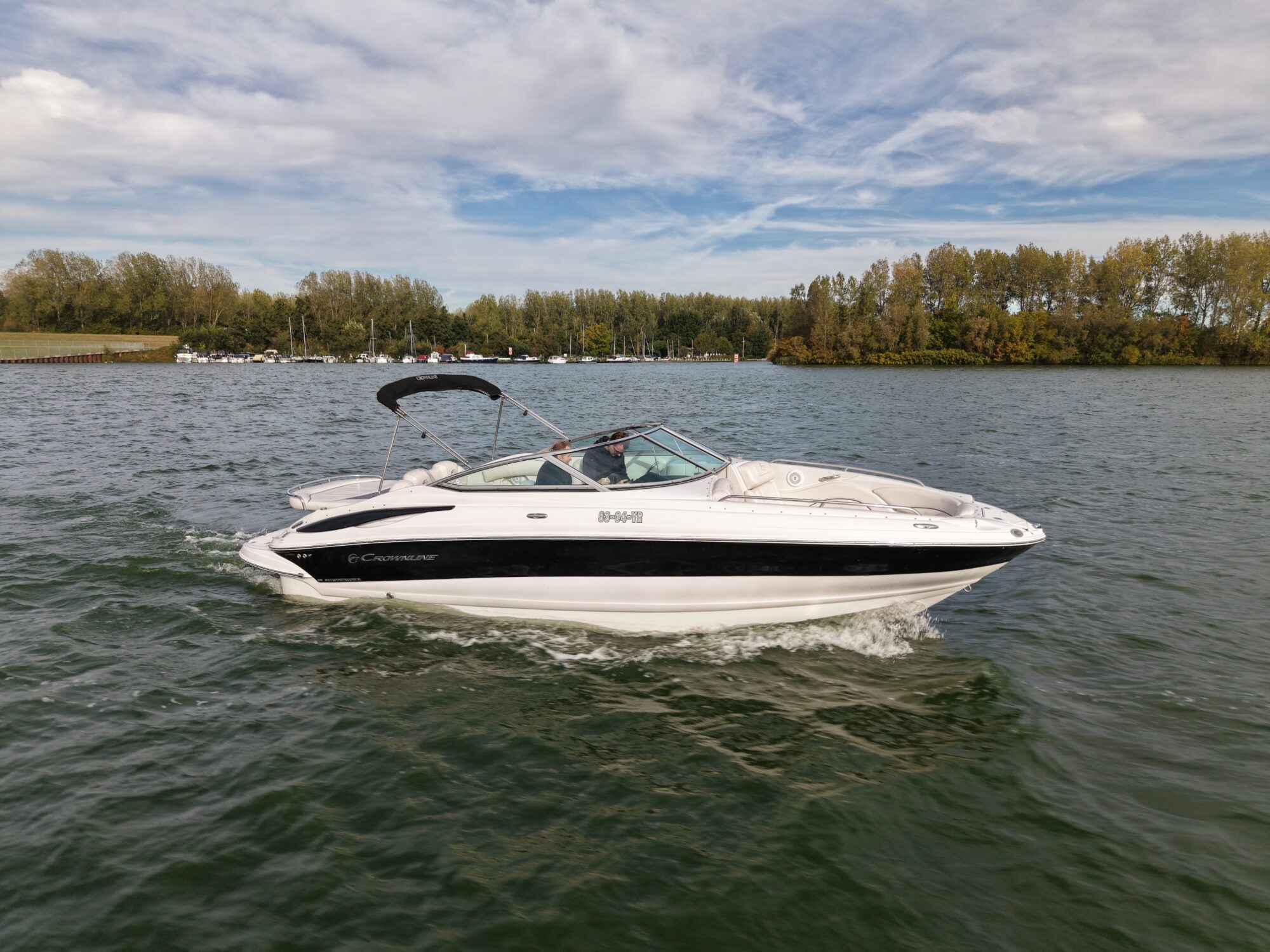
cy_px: 476
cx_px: 635
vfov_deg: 56.8
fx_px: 881
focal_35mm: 24
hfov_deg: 71.6
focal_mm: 8.67
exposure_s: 1/80
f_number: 1.8
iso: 130
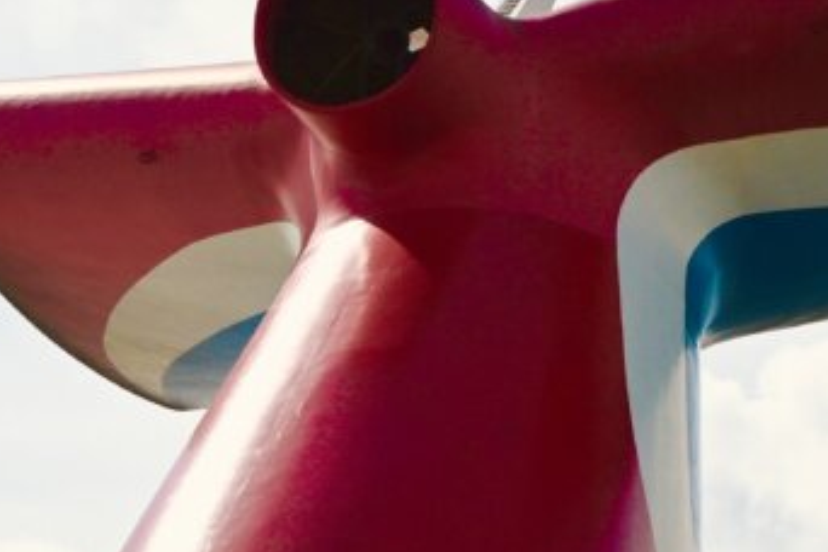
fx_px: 3151
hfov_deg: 15.0
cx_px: 329
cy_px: 383
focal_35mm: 137
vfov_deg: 10.0
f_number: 10
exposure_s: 1/640
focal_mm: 26
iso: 100
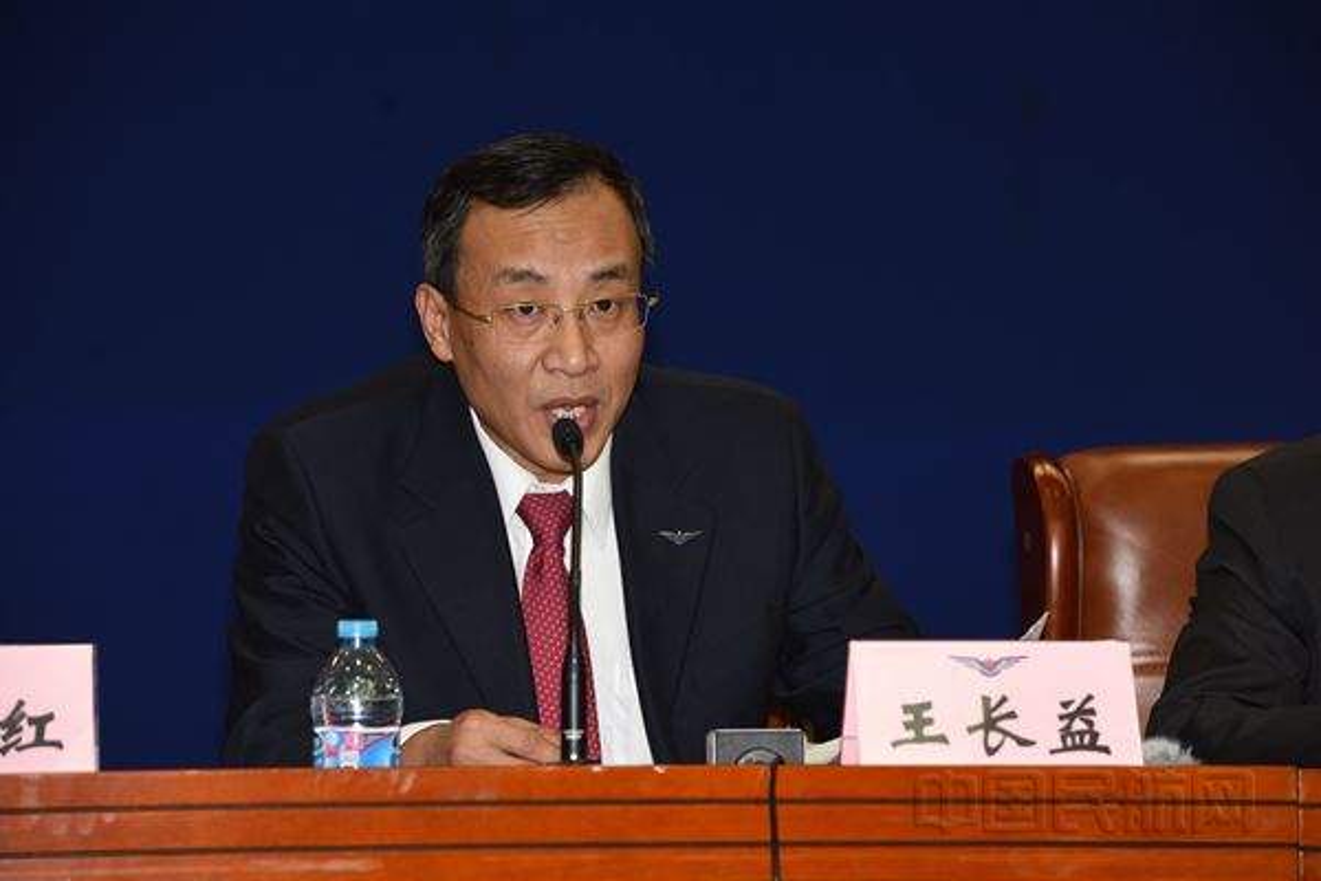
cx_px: 660
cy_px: 440
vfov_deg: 7.4
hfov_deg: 11.1
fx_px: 6788
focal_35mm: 185
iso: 1000
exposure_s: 1/60
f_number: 7.1
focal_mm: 185
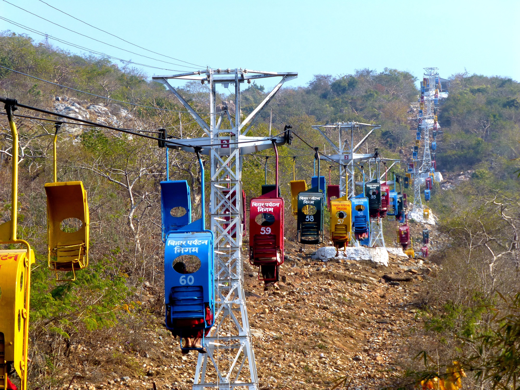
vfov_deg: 10.2
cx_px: 260
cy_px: 195
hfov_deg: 13.6
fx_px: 2178
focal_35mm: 145
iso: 100
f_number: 5.4
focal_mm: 25.9
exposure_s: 1/250
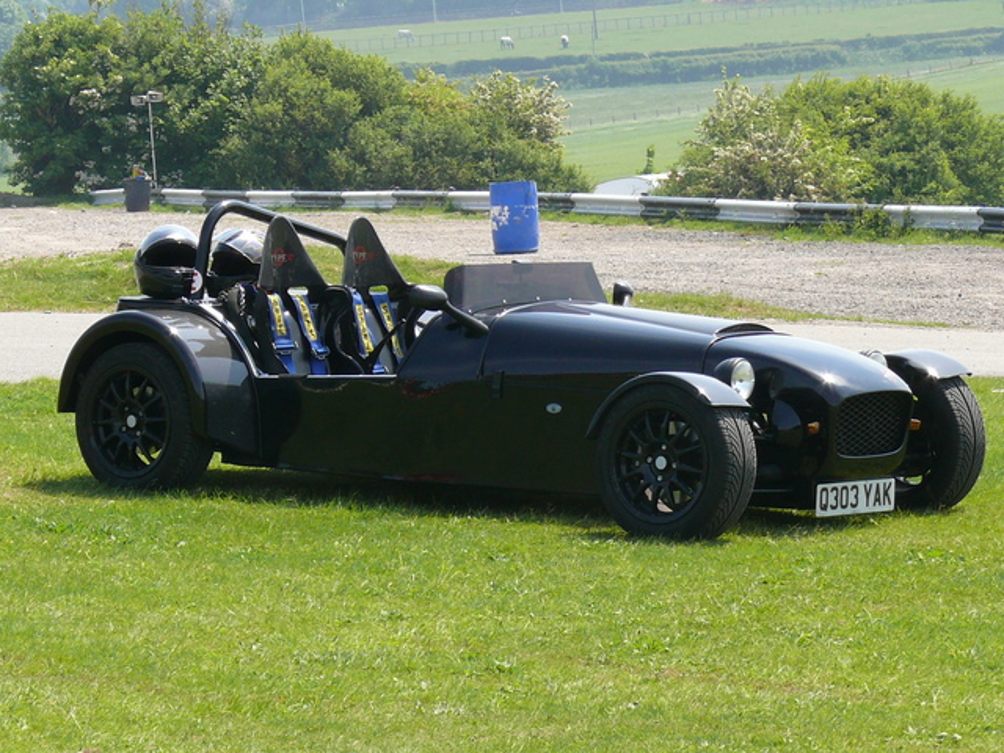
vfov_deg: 7.5
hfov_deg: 10.0
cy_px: 376
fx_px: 5743
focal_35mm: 198
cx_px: 502
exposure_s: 1/250
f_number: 5.6
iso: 100
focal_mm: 23.4
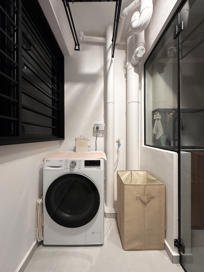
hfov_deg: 85.7
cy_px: 136
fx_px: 110
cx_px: 102
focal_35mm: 14
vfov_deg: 102.1
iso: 320
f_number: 2.2
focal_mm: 2.22
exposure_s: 1/63
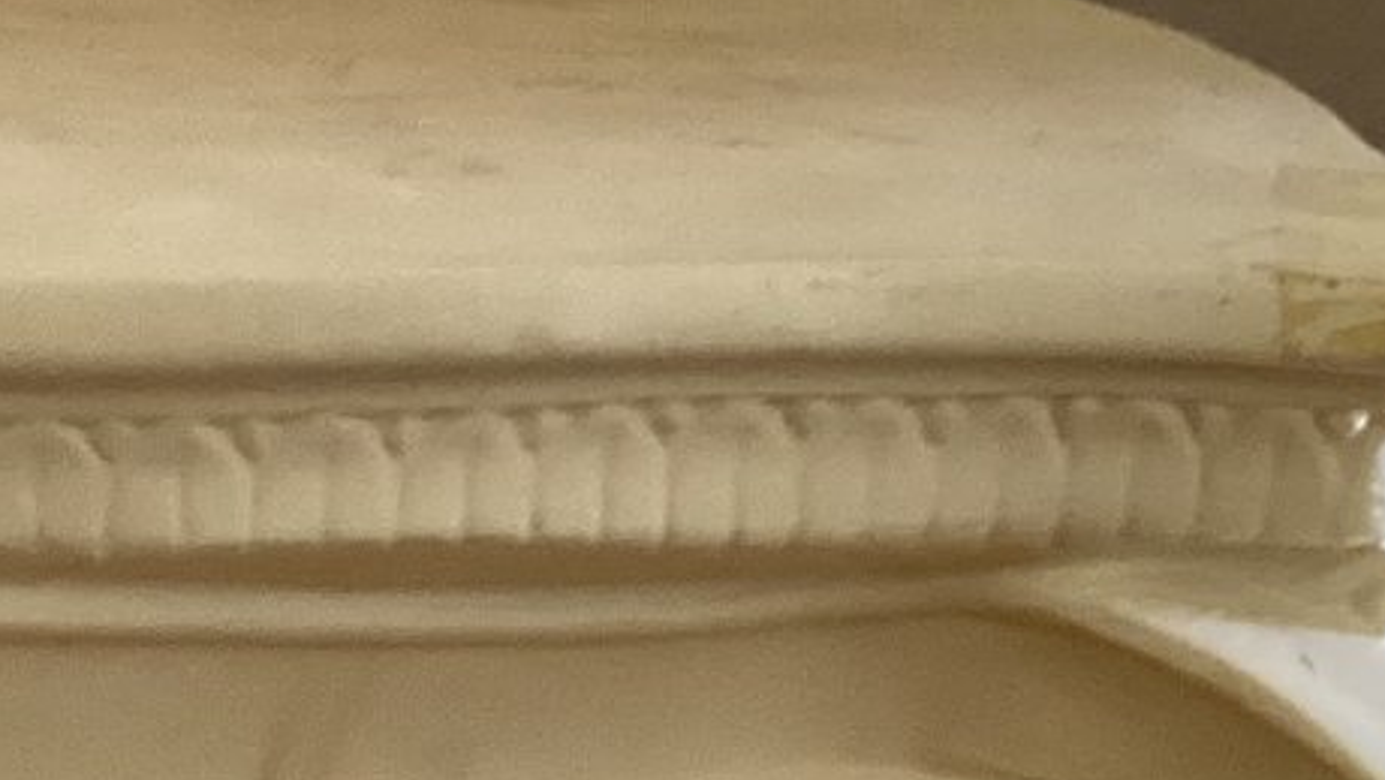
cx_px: -95
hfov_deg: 18.6
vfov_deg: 10.1
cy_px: 1565
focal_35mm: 111
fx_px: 4077
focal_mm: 3.3
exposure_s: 1/60
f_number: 2.4
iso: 200
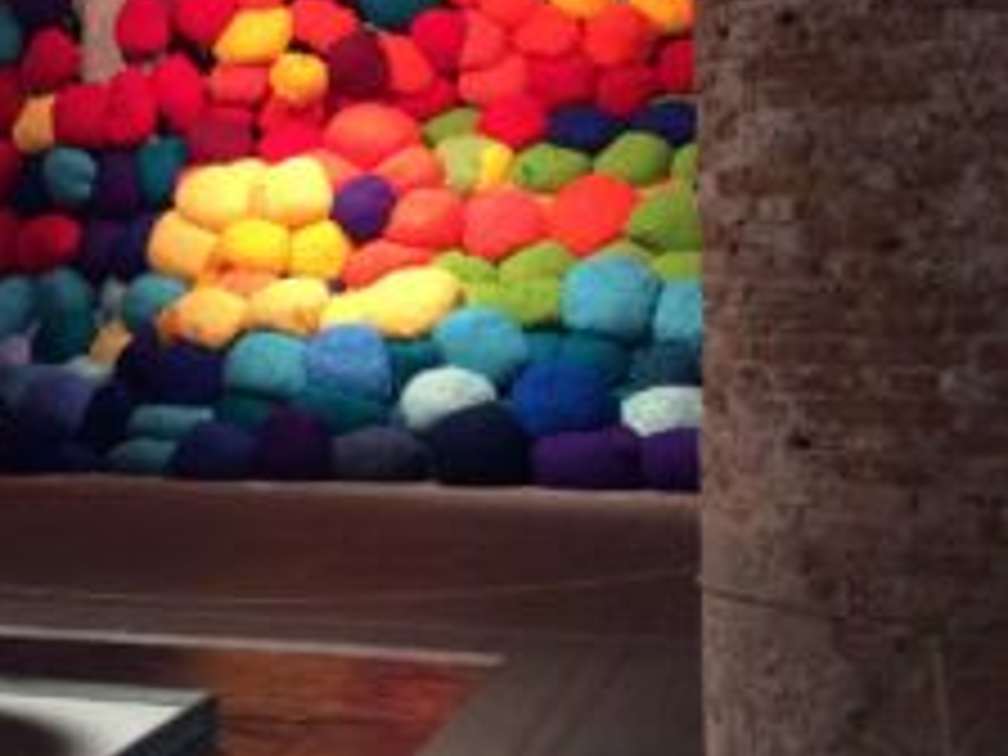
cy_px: 266
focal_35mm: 65
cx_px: -2
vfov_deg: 22.5
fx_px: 1893
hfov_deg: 28.0
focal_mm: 3.3
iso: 160
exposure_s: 1/24
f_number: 2.4
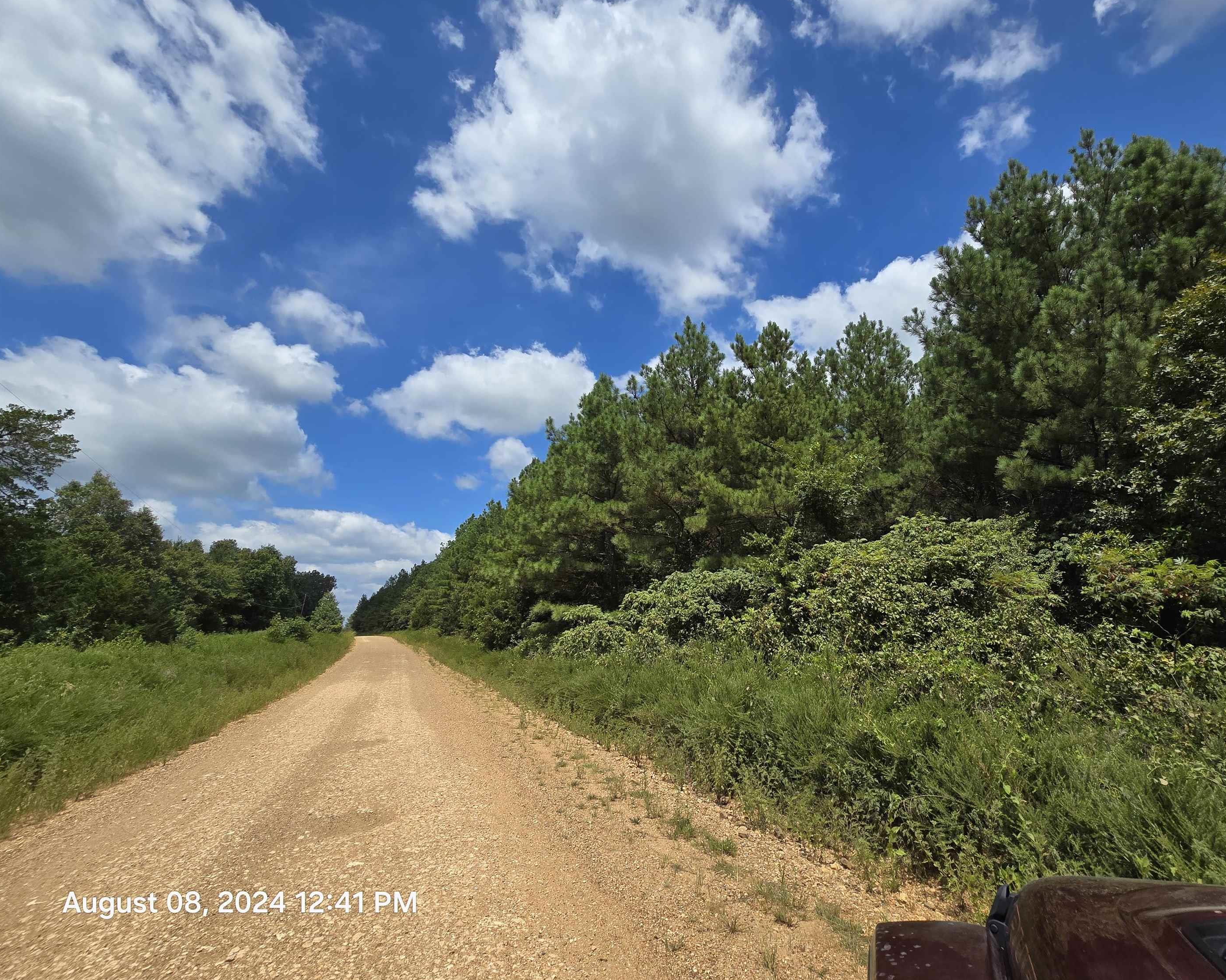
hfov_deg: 100.4
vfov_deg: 88.0
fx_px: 508
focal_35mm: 14
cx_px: 675
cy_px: 476
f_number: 2.2
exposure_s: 1/3502
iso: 50
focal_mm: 2.2
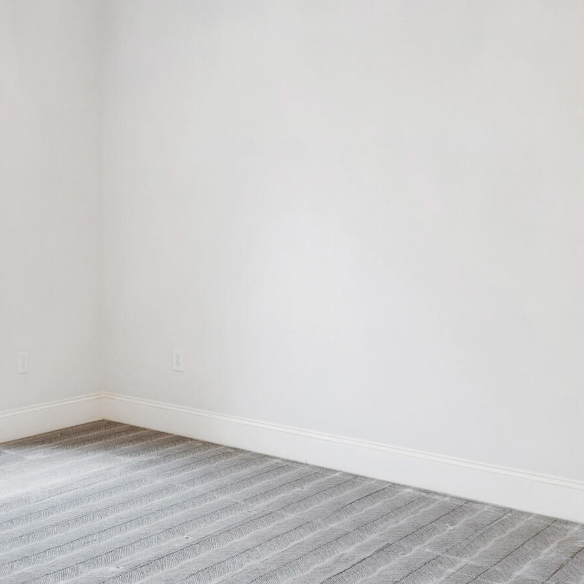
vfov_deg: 38.9
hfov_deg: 34.0
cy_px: 220
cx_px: -57
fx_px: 821
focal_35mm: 43
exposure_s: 1/2.5
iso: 100
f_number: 8
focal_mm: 10
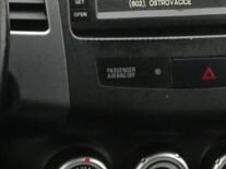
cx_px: -166
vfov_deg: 8.3
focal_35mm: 178
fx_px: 1161
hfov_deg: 10.5
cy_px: 74
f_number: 5.6
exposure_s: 1/80
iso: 800
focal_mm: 6.5
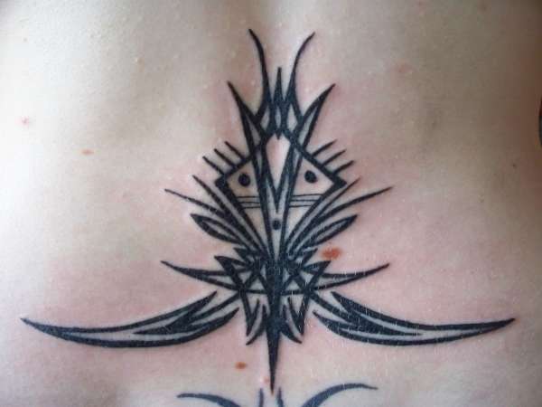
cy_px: 204
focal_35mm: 36
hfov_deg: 51.4
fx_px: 564
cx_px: 271
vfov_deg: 39.7
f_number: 2.8
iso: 400
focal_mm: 7.54
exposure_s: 1/40
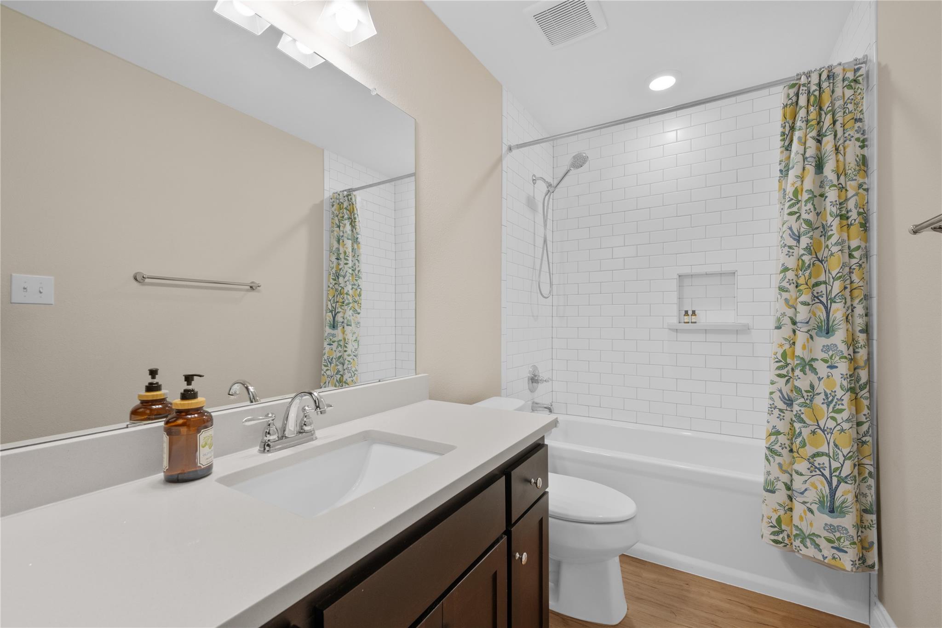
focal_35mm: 16
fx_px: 406
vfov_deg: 75.5
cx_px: 471
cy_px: 314
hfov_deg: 98.5
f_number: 8
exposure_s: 1/10
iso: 800
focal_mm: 15.5
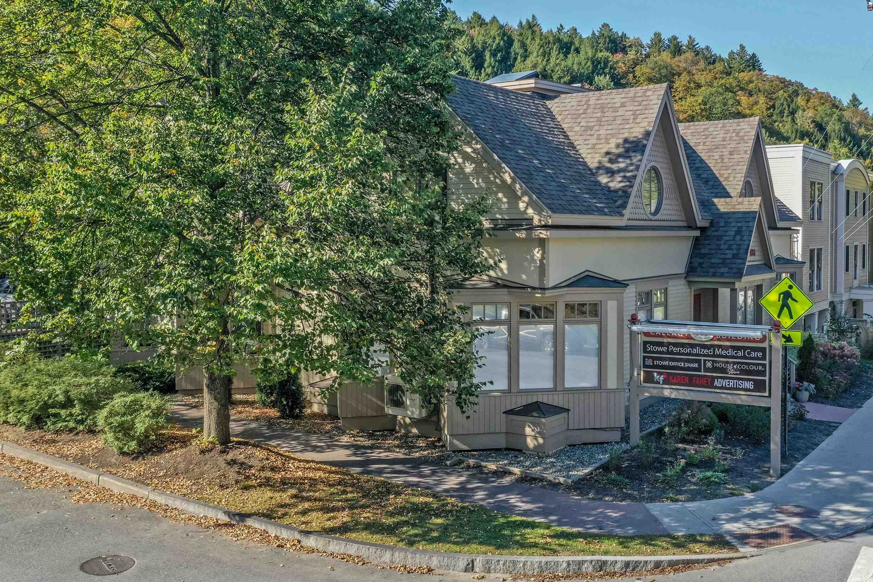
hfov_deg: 54.3
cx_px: 482
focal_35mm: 35
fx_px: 849
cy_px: 262
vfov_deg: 37.8
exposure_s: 1/200
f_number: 5.6
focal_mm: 10.26
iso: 100
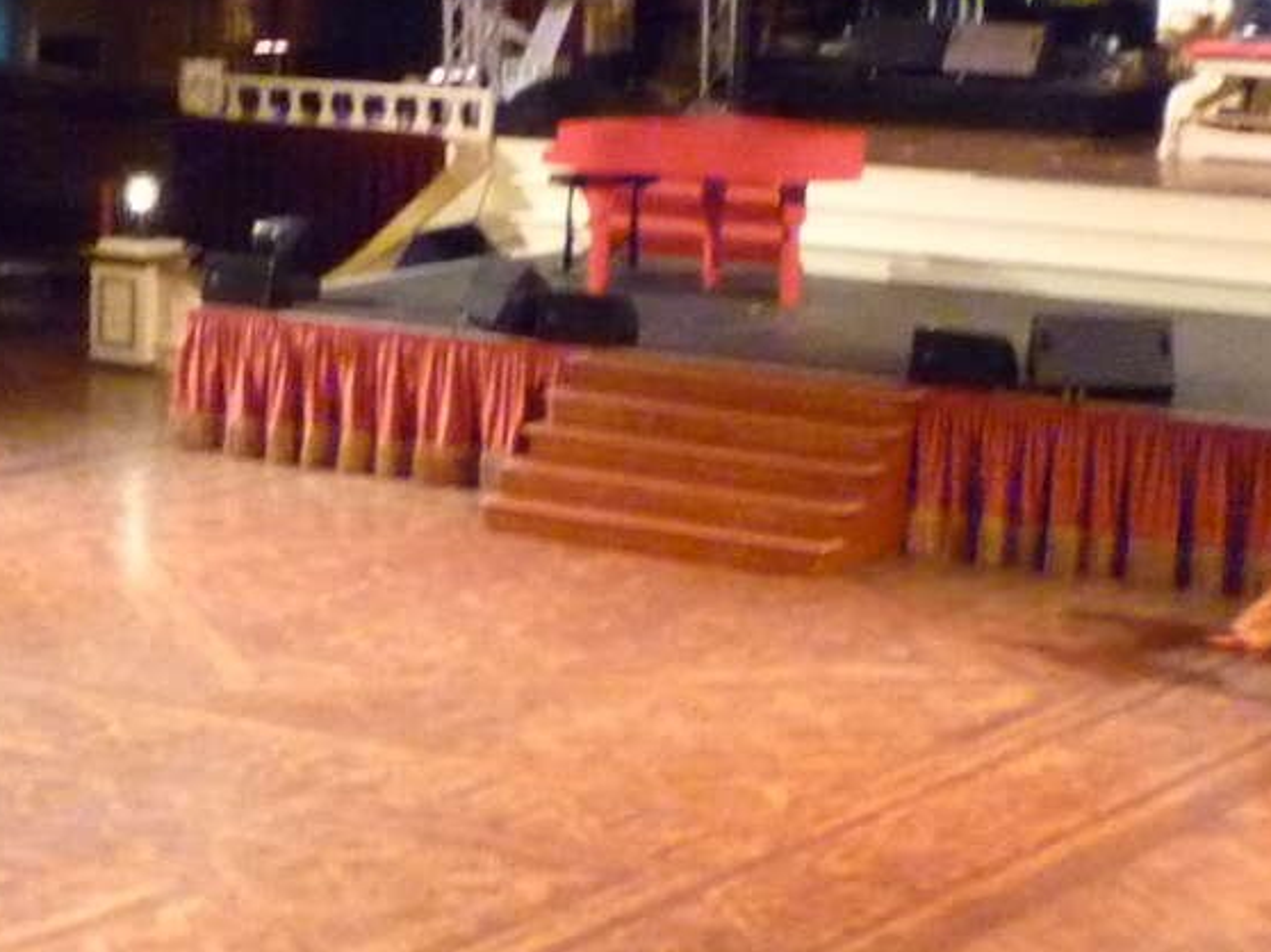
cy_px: 367
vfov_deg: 14.2
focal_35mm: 104
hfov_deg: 18.1
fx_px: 3817
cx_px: -196
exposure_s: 1/20
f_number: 3.3
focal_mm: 5.2
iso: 800
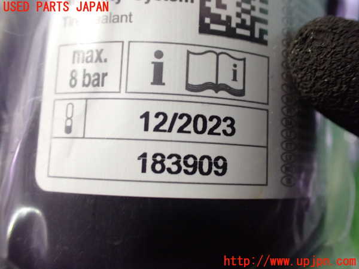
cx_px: 180
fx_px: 311
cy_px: 134
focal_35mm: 30
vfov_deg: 46.8
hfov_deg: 60.0
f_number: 2.3
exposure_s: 1/30
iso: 1250
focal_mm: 5.4
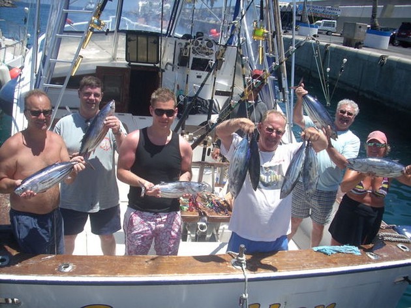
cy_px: 154
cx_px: 206
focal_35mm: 37
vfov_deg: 38.6
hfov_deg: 50.2
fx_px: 439
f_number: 5.6
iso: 64
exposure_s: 1/210
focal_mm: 6.2
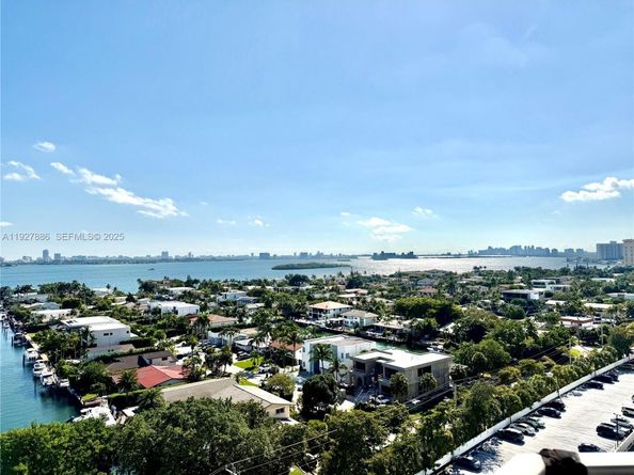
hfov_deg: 71.6
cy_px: 238
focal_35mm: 24
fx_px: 439
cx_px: 317
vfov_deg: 56.8
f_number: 1.78
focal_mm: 6.76
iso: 80
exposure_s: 1/17544
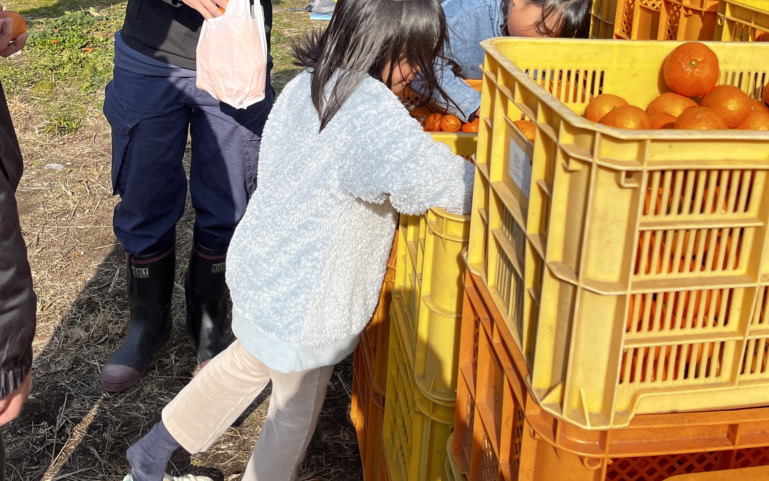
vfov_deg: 31.8
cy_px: 2
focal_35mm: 37
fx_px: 775
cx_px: 386
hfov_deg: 52.7
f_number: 1.6
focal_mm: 5.1
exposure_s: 1/3311
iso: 50
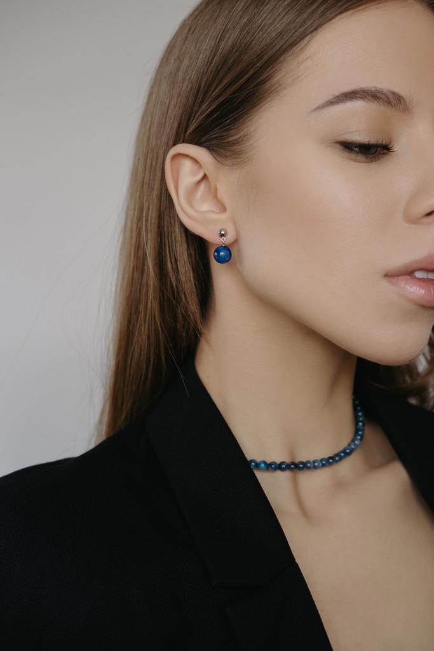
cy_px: 326
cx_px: 217
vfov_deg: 37.5
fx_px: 958
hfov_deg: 25.5
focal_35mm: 53
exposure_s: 1/125
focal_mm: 35
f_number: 3.6
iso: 250
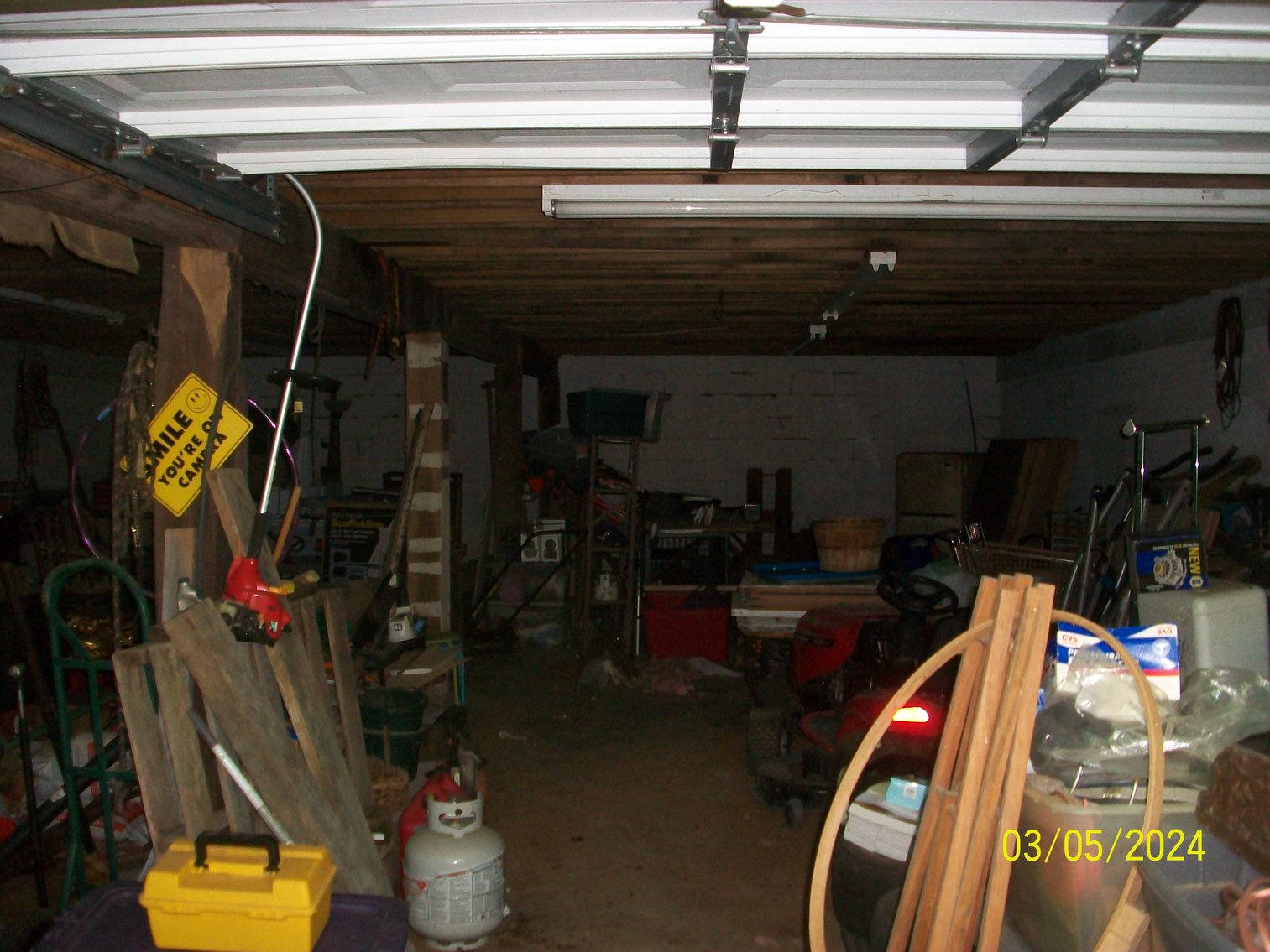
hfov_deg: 54.0
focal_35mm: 34
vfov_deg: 41.8
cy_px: 476
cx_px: 635
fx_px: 1247
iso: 160
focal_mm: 5.7
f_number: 2.8
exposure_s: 1/60
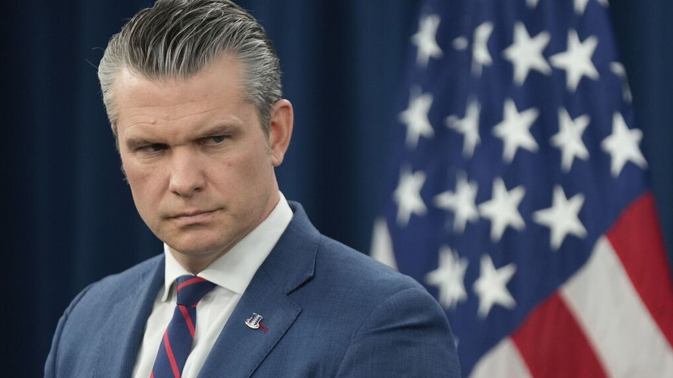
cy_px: 210
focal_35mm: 372
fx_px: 6637
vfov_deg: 3.3
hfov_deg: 5.8
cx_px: 366
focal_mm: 200
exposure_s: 1/500
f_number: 2.8
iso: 800
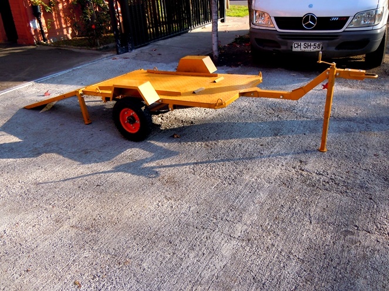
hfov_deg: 60.0
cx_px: 194
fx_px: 337
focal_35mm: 30
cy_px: 146
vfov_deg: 46.8
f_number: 3.5
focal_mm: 5.4
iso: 100
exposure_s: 1/320
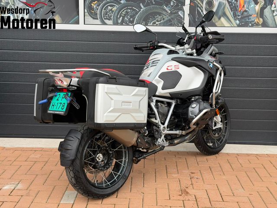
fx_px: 384
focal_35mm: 48
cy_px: 104
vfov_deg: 30.3
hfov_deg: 39.7
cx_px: 138
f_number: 1.78
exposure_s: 1/810
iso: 64
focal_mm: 6.76
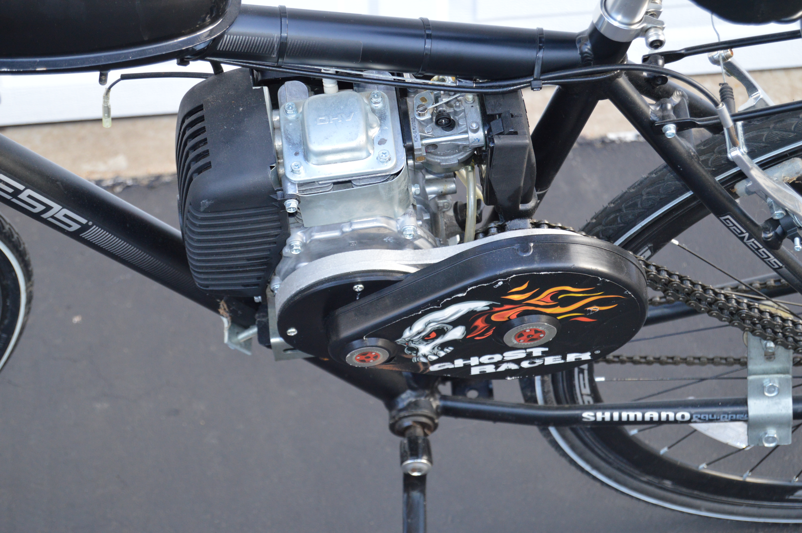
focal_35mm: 82
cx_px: 401
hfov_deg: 24.6
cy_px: 266
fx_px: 1836
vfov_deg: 16.5
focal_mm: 55
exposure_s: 1/160
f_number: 5.6
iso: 800
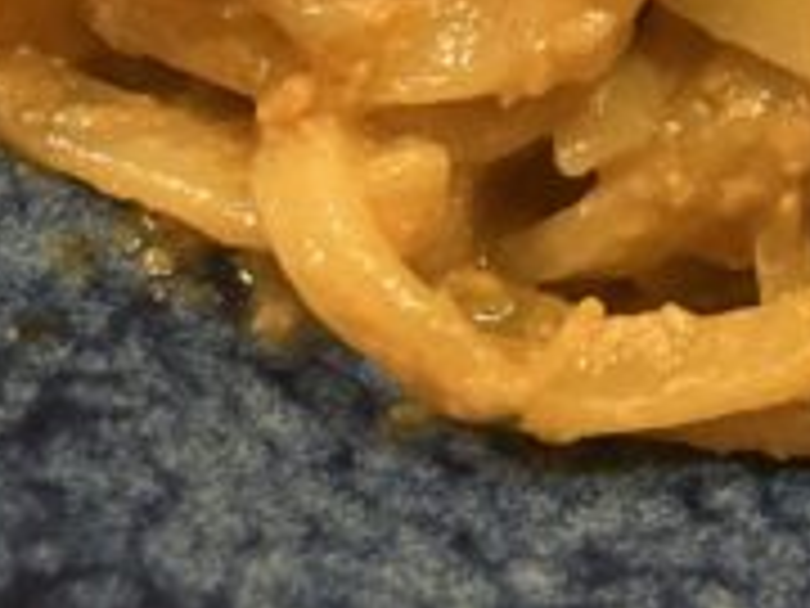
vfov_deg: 12.2
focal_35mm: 109
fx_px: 2551
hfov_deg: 17.7
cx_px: 752
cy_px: -565
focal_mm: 3.99
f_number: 1.8
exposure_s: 1/33
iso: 250
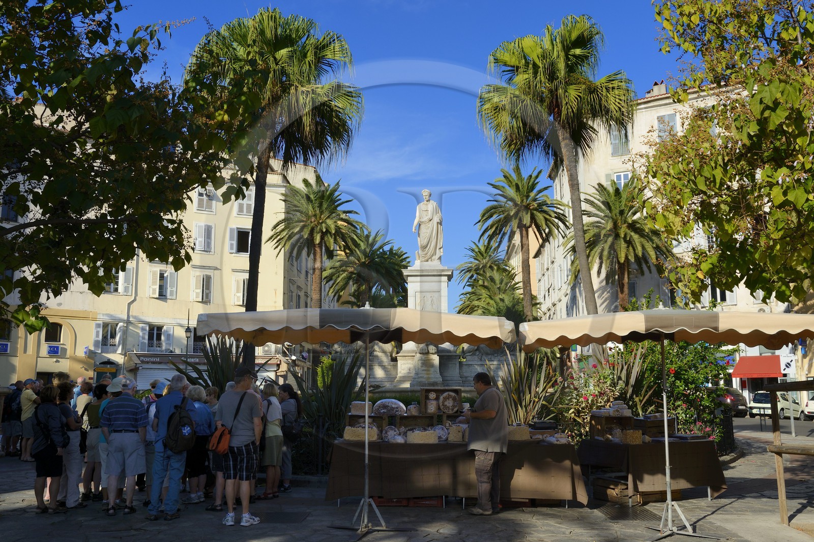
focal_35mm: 35
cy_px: 271
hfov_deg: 54.4
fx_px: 791
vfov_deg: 37.8
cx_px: 407
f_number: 11
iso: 200
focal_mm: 35
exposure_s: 1/250
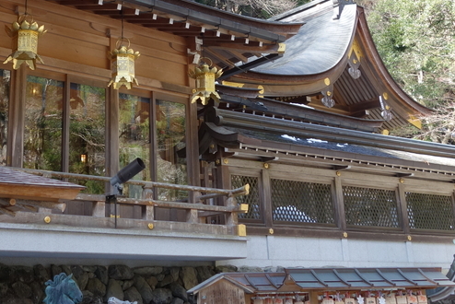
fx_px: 733
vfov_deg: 22.7
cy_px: 20
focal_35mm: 58
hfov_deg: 34.2
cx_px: 155
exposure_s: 1/100
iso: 125
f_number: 3.5
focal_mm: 10.4
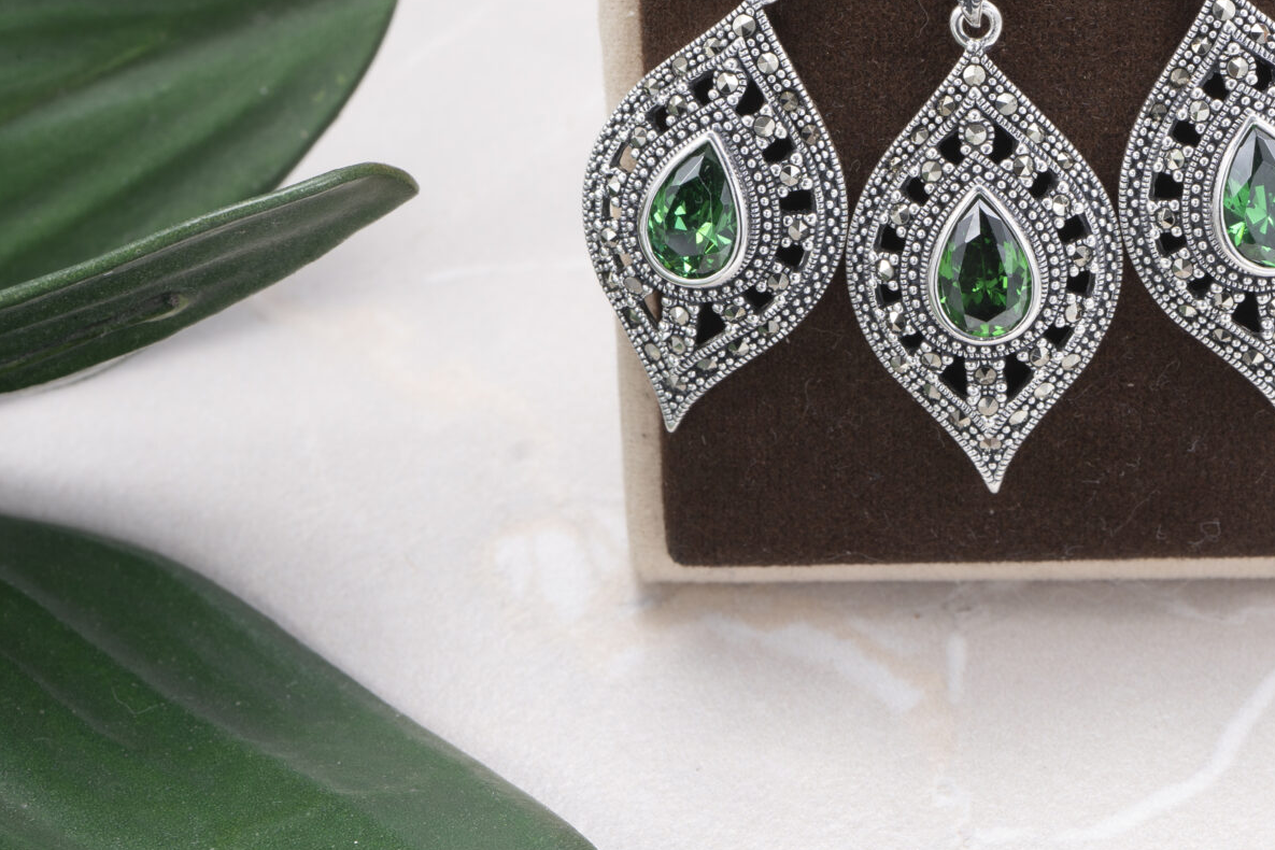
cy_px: 172
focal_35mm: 108
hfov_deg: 18.7
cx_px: 1083
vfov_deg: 12.6
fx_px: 3825
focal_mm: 50
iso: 100
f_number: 10
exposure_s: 1/80
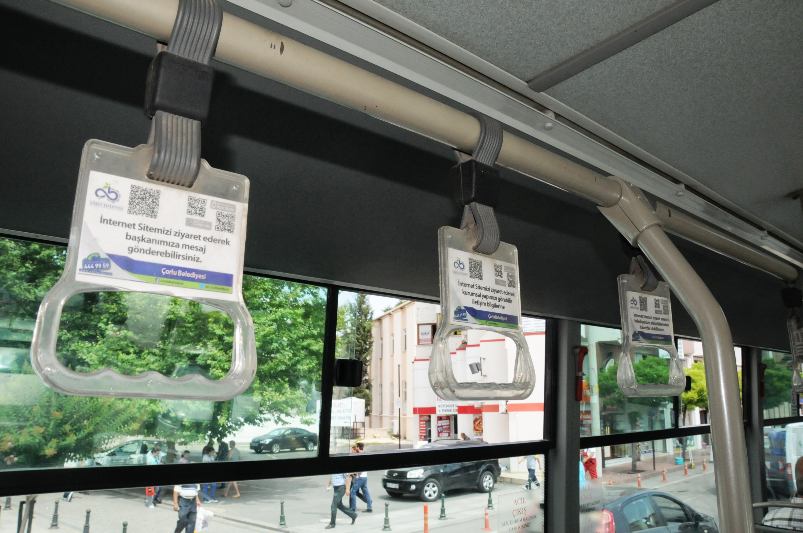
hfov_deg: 67.4
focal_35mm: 27
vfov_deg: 47.8
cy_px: 266
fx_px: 602
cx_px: 402
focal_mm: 18
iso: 1000
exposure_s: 1/250
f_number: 14
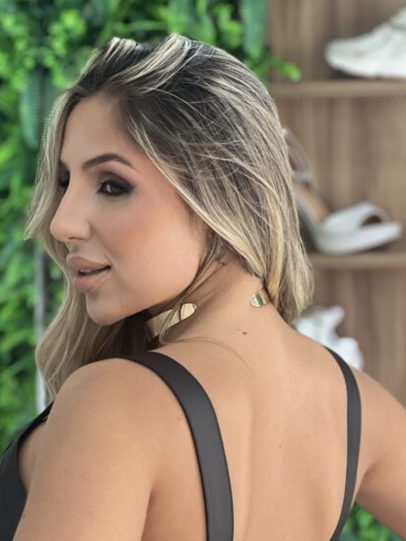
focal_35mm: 129
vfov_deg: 15.2
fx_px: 2017
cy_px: 440
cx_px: 211
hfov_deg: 11.5
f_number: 2.8
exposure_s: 1/60
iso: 160
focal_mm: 9
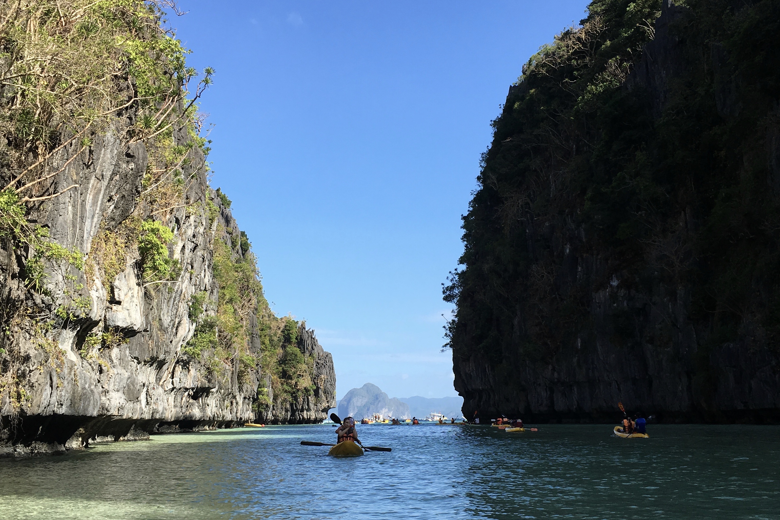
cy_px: 282
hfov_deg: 47.4
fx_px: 888
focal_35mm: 41
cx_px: 387
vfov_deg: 32.6
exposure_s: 1/999
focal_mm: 4.15
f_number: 2.2
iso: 25
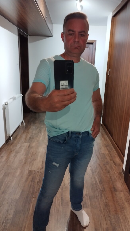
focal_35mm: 28
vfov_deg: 67.9
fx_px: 171
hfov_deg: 41.5
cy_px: 115
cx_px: 67
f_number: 1.89
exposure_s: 1/20
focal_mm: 5.95
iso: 350
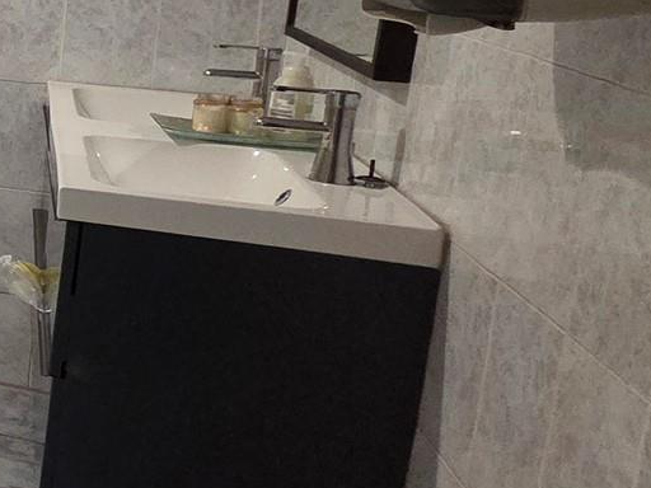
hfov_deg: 19.6
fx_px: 978
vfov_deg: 27.0
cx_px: -642
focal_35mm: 52
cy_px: 39
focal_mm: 2.2
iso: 800
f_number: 2.2
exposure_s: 1/60
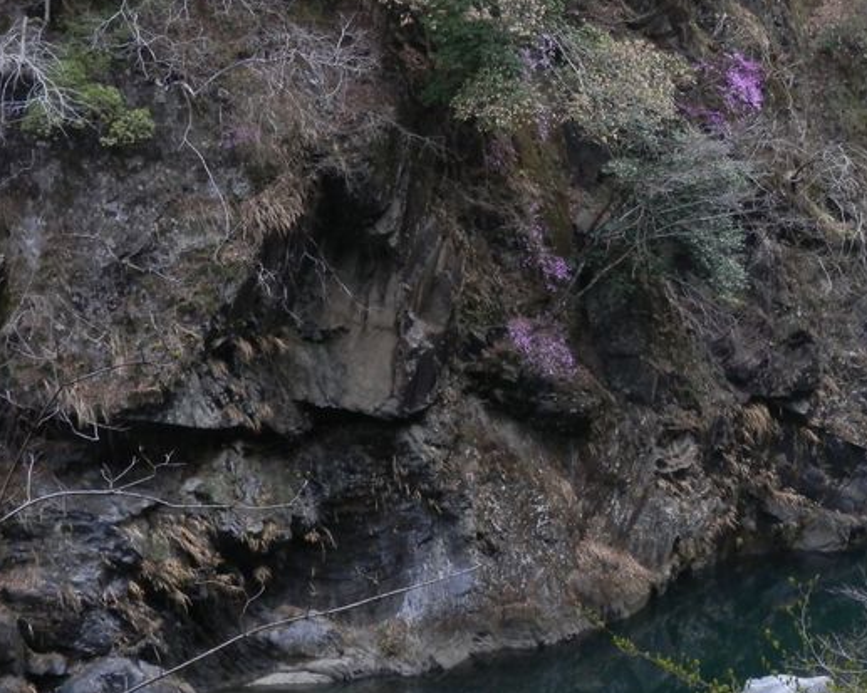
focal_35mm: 133
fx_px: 3411
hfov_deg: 14.4
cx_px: 664
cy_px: 411
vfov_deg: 11.6
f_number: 4.8
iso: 200
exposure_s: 1/80
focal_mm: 15.8
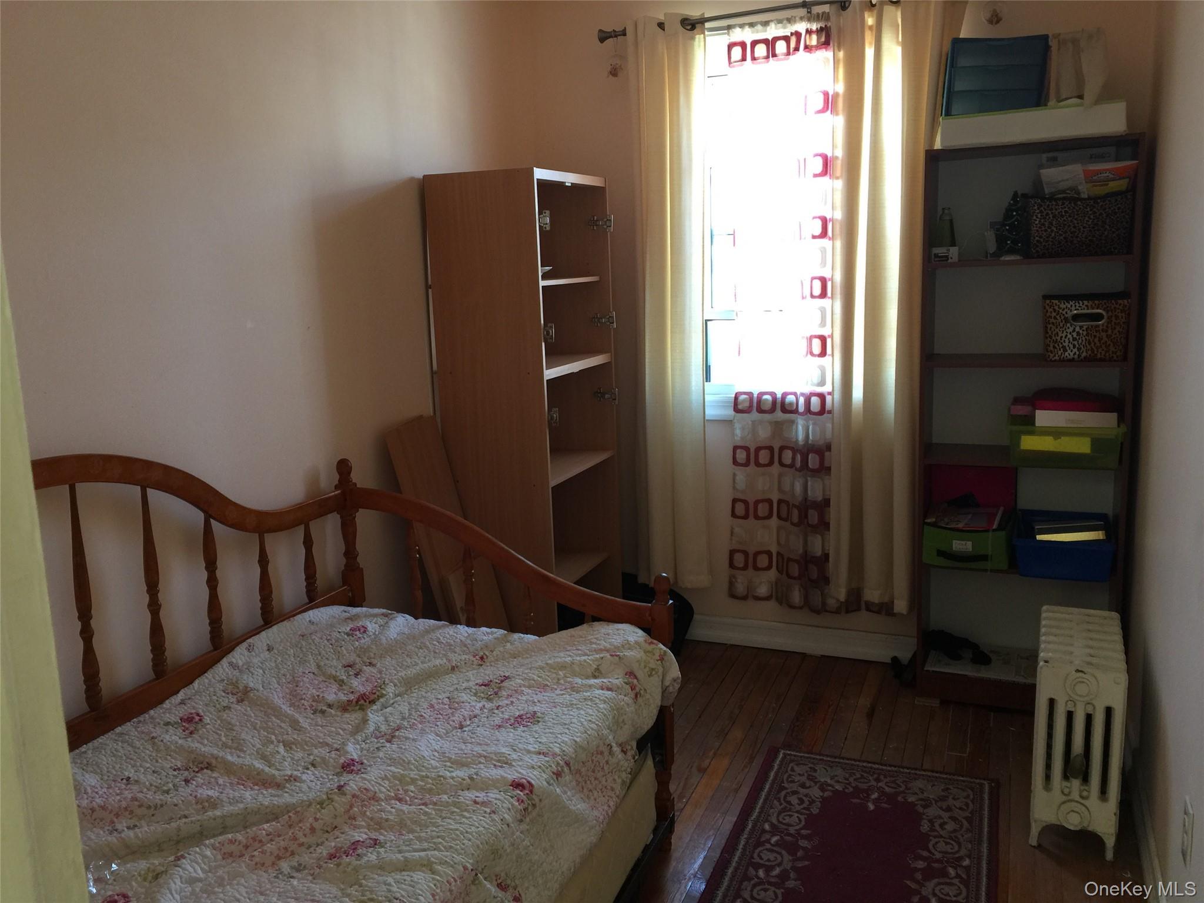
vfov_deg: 48.2
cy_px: 452
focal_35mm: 29
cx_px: 602
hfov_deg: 61.7
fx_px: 1009
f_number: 2.2
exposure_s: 1/15
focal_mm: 4.15
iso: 50
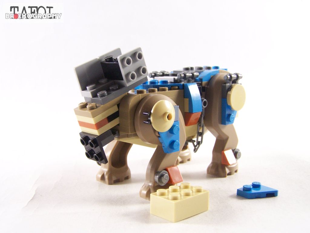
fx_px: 385
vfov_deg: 33.6
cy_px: 116
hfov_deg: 43.9
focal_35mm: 43
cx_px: 155
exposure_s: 1/30
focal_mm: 7.1
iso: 200
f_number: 3.6
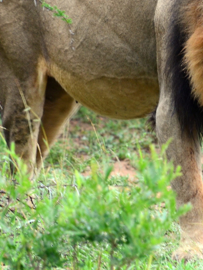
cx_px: 169
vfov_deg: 2.1
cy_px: 92
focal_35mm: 951
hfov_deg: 1.6
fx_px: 7439
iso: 720
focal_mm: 300
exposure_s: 1/30
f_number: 9
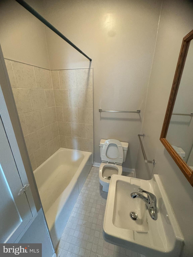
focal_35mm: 14
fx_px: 104
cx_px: 96
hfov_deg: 85.7
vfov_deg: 102.1
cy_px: 128
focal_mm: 2.22
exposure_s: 1/60
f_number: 2.2
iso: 500
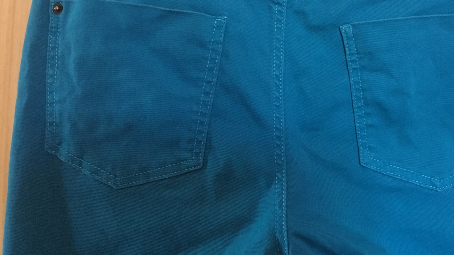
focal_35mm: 42
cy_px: 87
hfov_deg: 47.9
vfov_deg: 28.2
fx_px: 506
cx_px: 286
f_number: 2.2
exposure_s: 1/17
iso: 400
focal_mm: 4.15
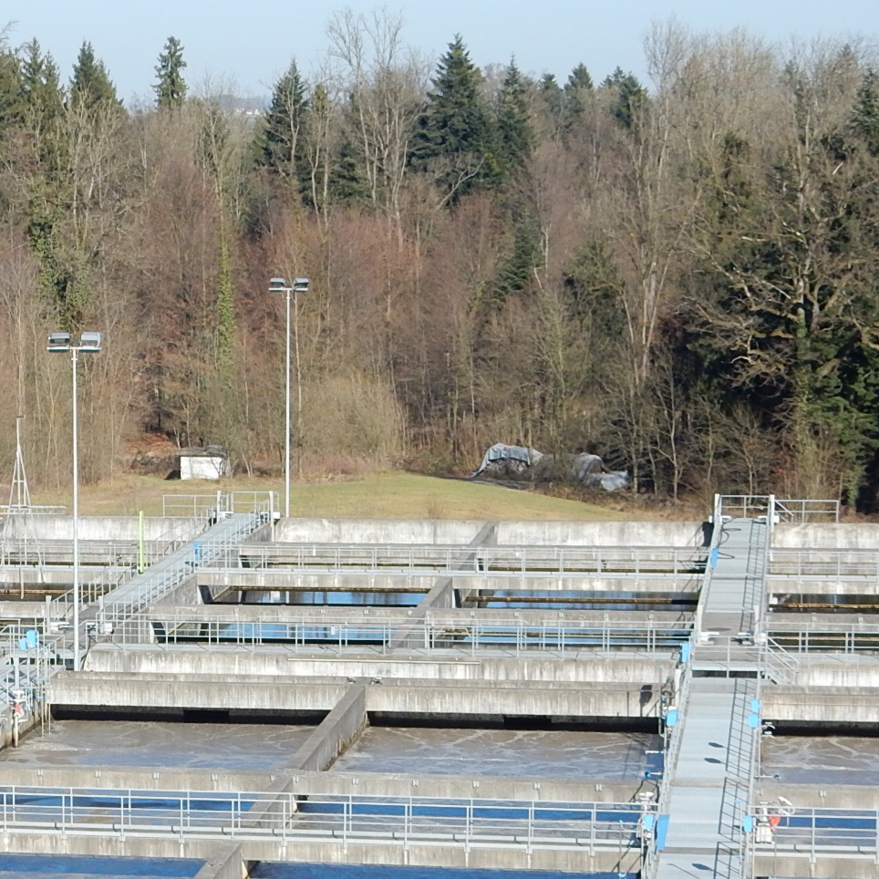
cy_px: 659
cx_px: -32
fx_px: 3591
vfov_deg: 13.9
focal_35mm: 125
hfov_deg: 13.7
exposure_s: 1/800
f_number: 4.5
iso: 125
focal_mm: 10.7
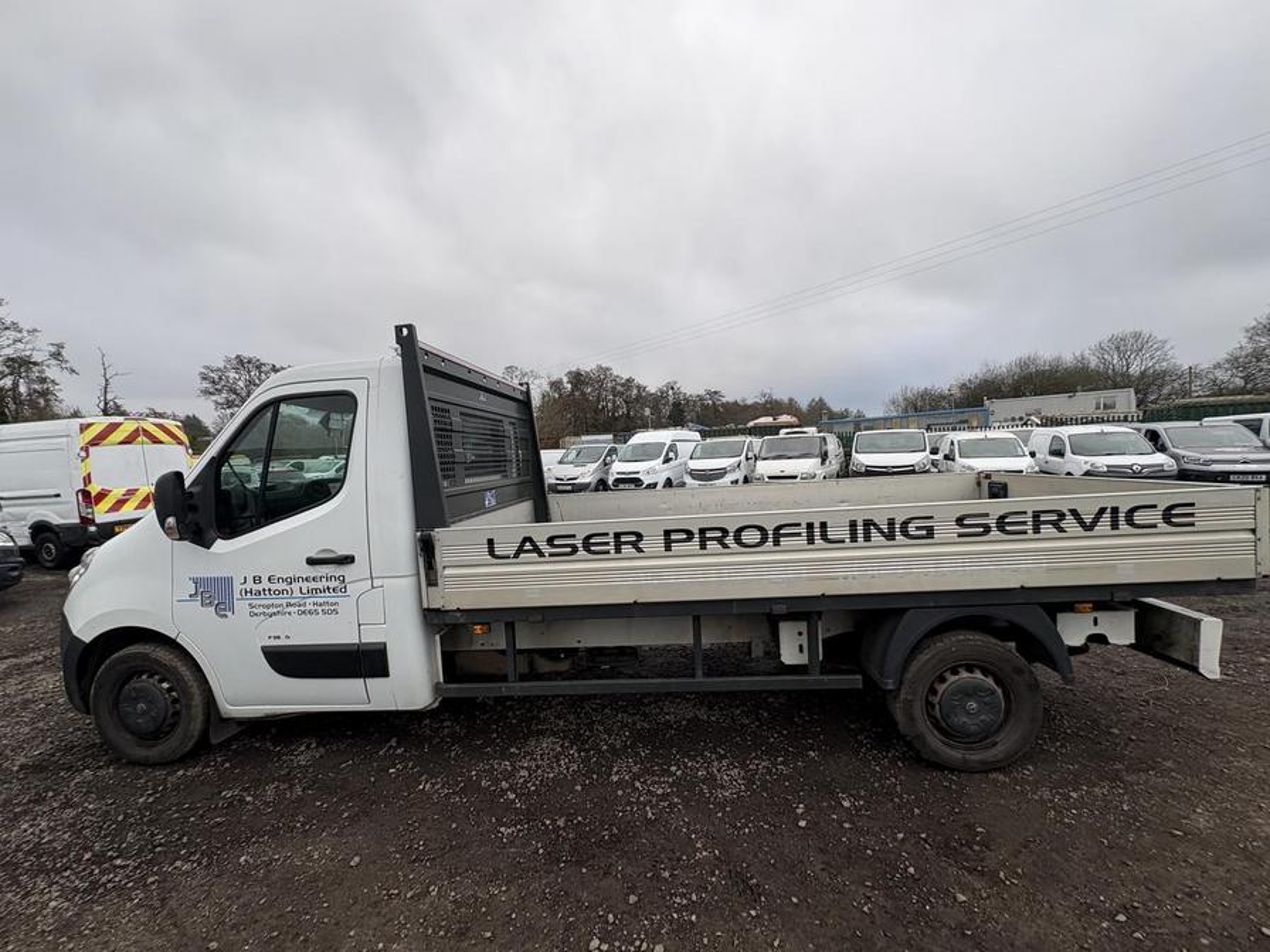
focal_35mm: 14
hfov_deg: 102.1
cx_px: 635
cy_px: 476
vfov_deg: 85.7
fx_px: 514
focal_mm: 2.22
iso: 40
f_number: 2.2
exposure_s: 1/210
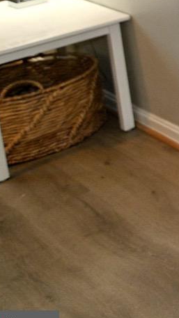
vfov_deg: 24.1
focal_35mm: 75
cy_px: -113
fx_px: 633
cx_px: 618
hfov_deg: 9.6
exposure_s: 1/160
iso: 500
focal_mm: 16
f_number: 3.2
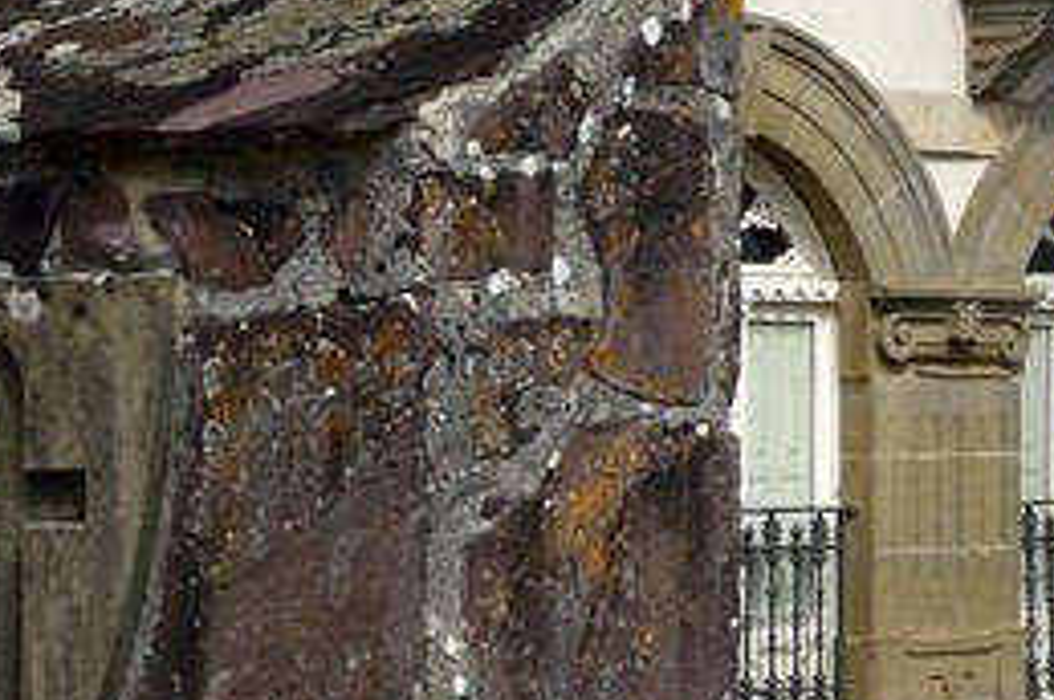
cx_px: 2645
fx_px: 5234
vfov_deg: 7.6
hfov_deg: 9.9
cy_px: 252
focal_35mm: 179
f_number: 14
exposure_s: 1/250
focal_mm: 29
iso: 200
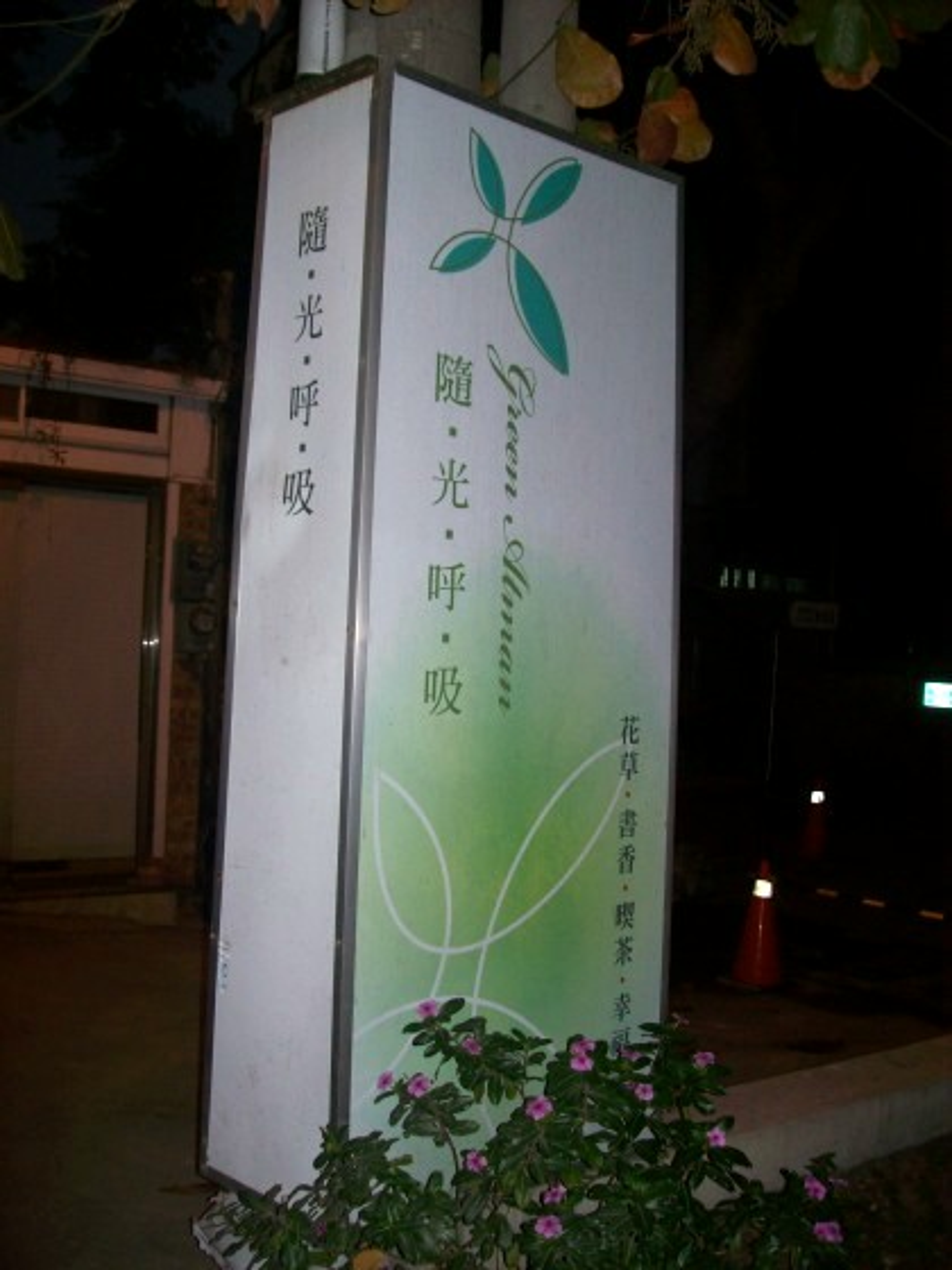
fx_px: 1320
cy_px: 635
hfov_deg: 39.7
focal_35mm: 36
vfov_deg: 51.4
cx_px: 476
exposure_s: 1/64
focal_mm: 6
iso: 80
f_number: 2.7
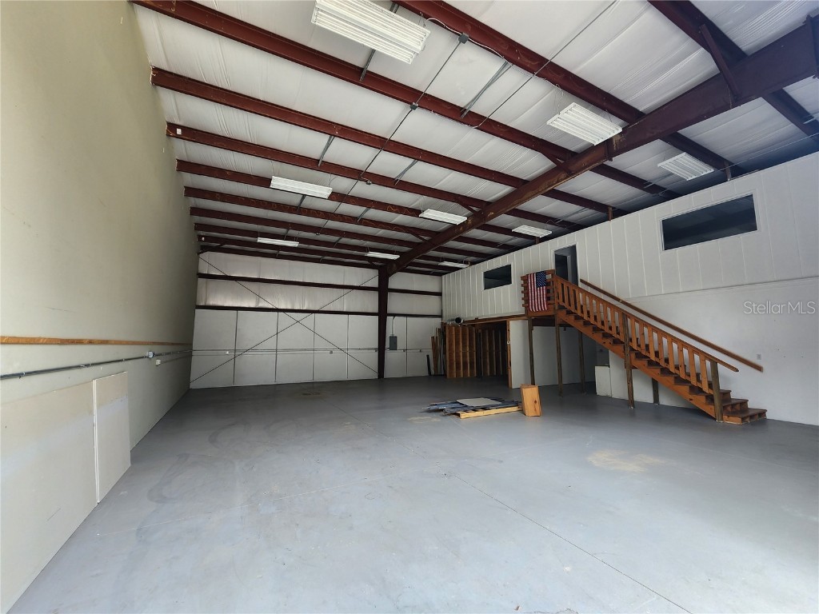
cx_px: 410
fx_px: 308
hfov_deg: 106.2
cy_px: 307
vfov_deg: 89.9
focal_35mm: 13
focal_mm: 2.2
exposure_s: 1/60
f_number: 2.2
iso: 50
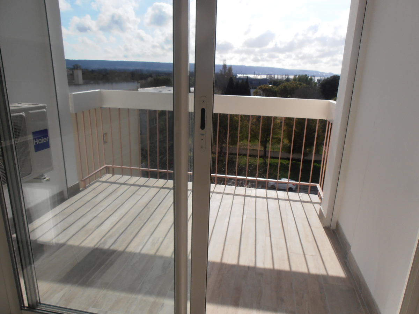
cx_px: 210
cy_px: 157
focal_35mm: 24
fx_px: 291
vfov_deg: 56.8
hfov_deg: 71.6
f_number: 7.9
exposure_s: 1/400
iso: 80
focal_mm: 4.2
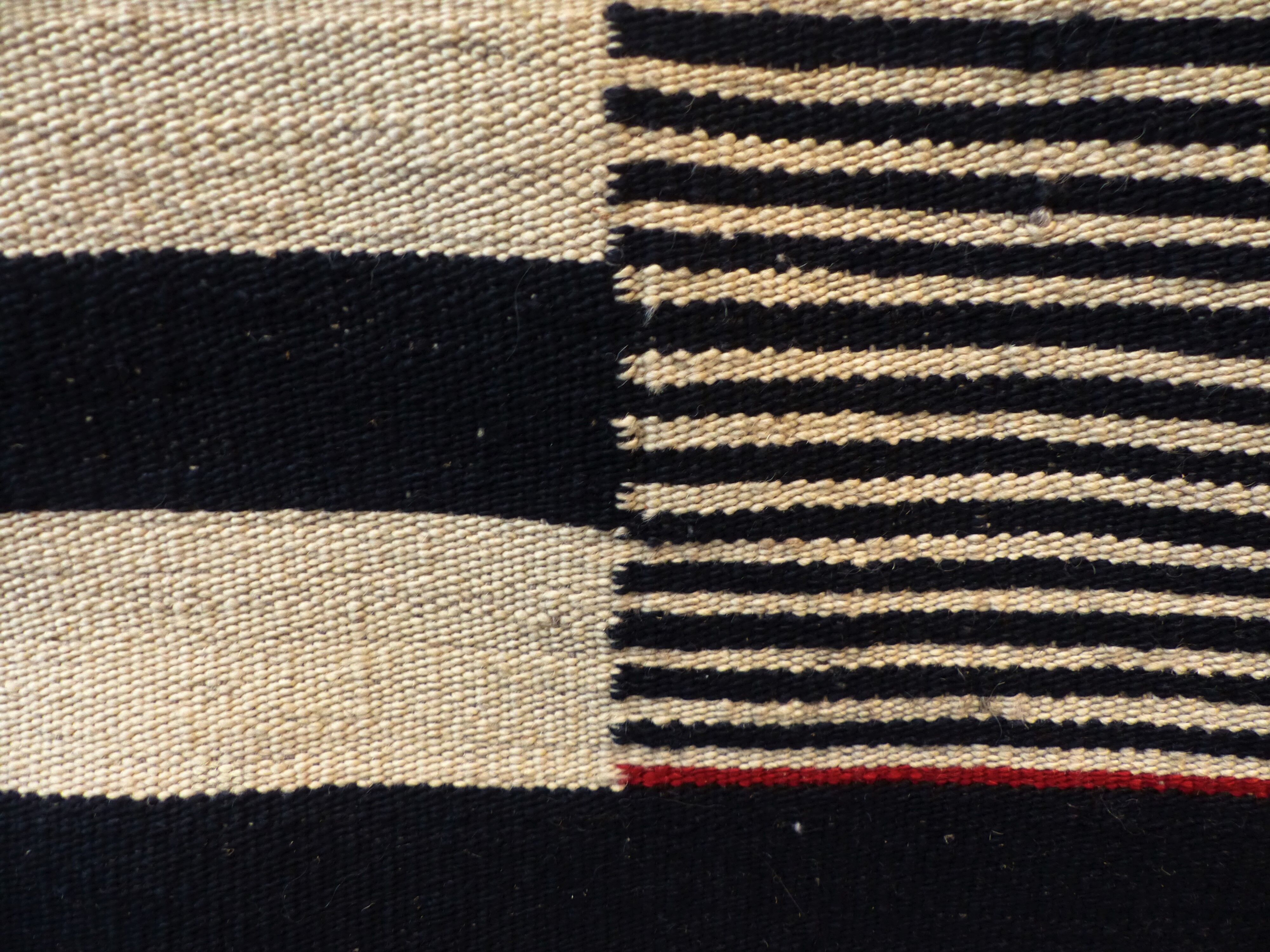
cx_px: 635
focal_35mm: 25
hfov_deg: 69.4
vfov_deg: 54.9
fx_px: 917
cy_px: 476
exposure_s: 1/40
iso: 400
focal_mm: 4.5
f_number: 2.8
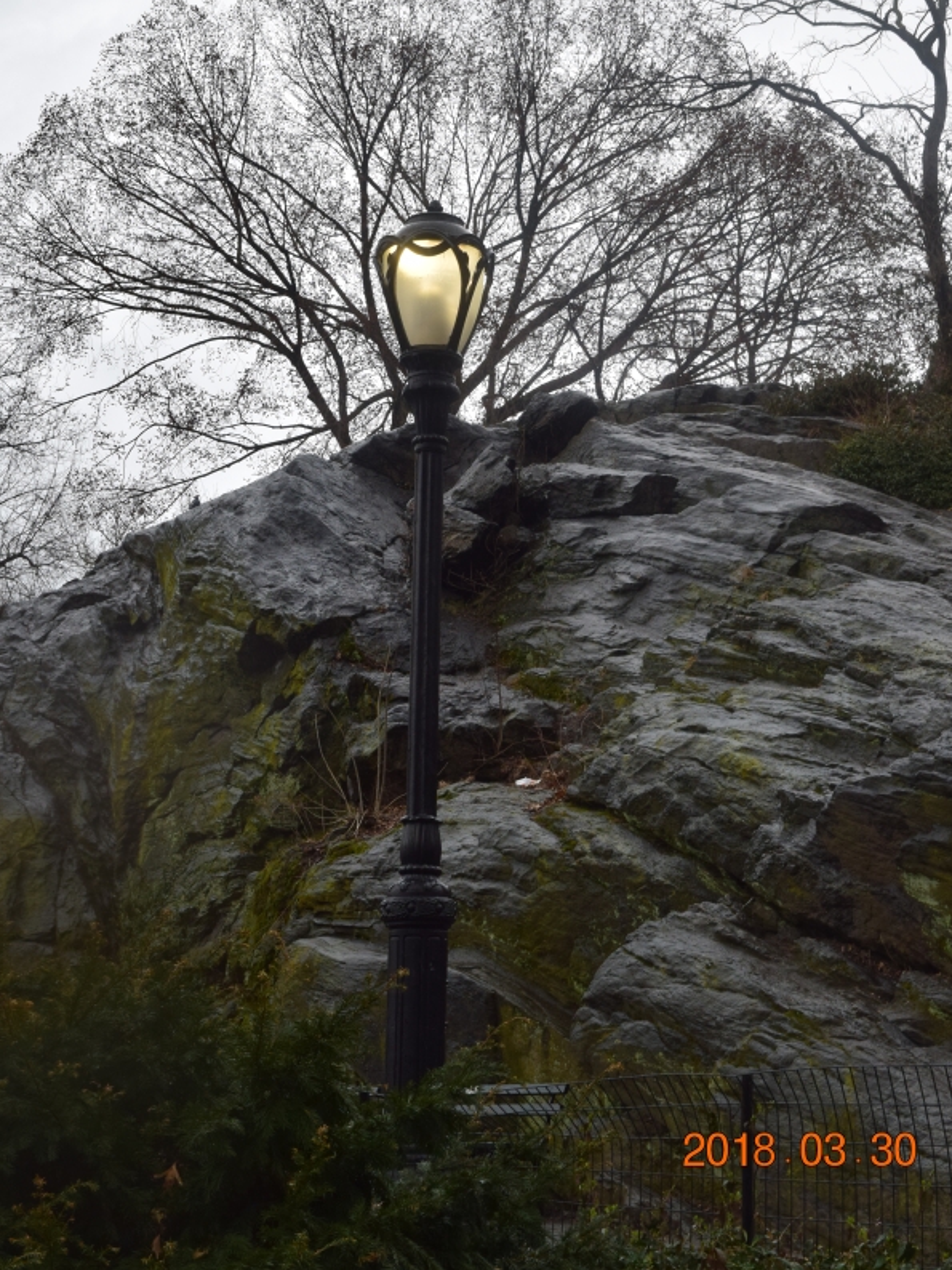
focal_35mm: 67
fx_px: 2456
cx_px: 437
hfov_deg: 21.9
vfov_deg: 28.9
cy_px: 501
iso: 400
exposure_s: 1/200
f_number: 10
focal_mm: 36
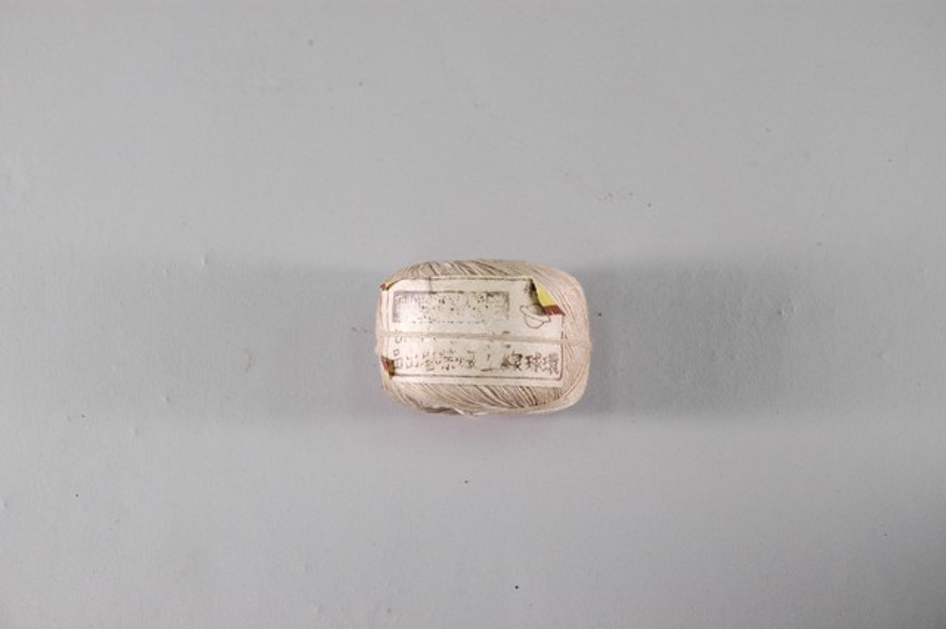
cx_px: 473
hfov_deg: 19.5
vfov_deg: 13.0
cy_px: 314
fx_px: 2756
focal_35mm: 105
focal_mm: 70
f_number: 8
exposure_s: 1/20
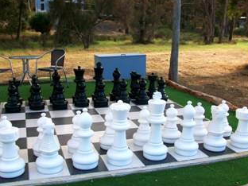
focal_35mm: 41
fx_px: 294
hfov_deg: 45.8
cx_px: 120
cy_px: 78
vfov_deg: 35.1
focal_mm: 5.7
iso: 64
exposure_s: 1/250
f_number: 2.8
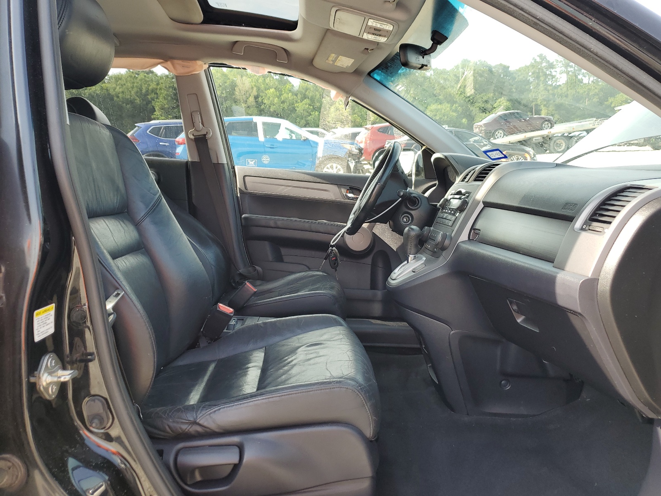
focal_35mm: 26
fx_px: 496
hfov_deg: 67.3
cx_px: 330
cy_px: 248
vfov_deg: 53.1
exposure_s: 1/323
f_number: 1.5
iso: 50
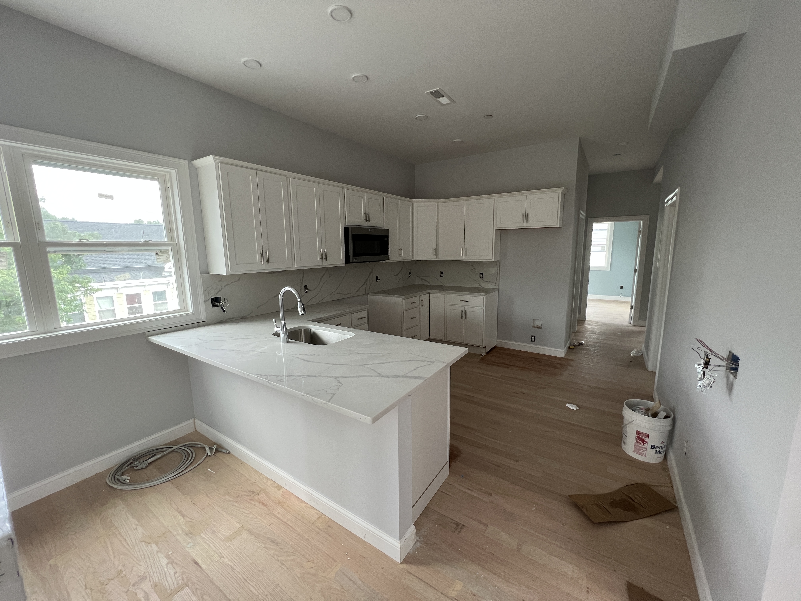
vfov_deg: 89.9
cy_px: 300
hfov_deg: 106.2
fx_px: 301
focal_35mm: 13
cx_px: 400
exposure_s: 1/99
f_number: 1.8
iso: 100
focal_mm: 1.57
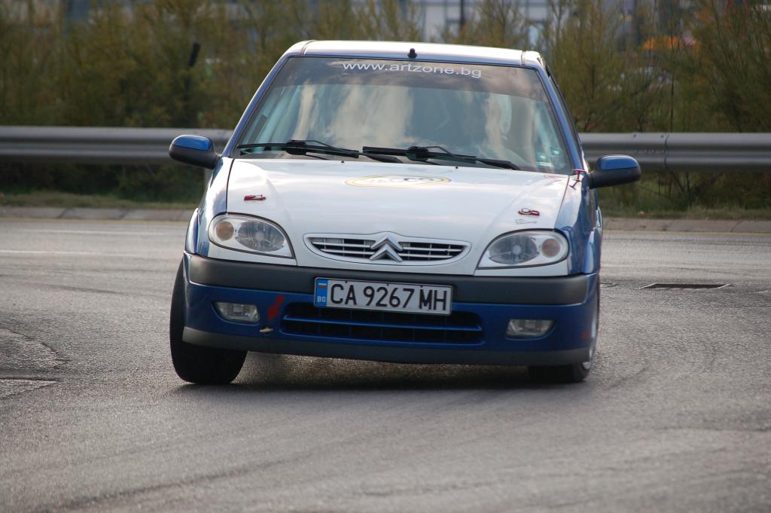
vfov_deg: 5.2
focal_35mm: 262
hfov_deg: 7.9
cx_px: 386
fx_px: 5617
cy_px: 256
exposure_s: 1/800
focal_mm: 175
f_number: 5.6
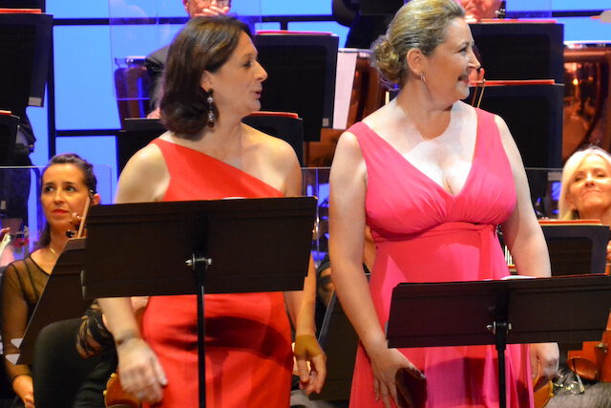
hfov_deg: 6.5
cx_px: 543
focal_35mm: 315
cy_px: 178
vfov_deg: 4.4
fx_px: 5347
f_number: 5.6
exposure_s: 1/60
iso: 3200
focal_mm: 112
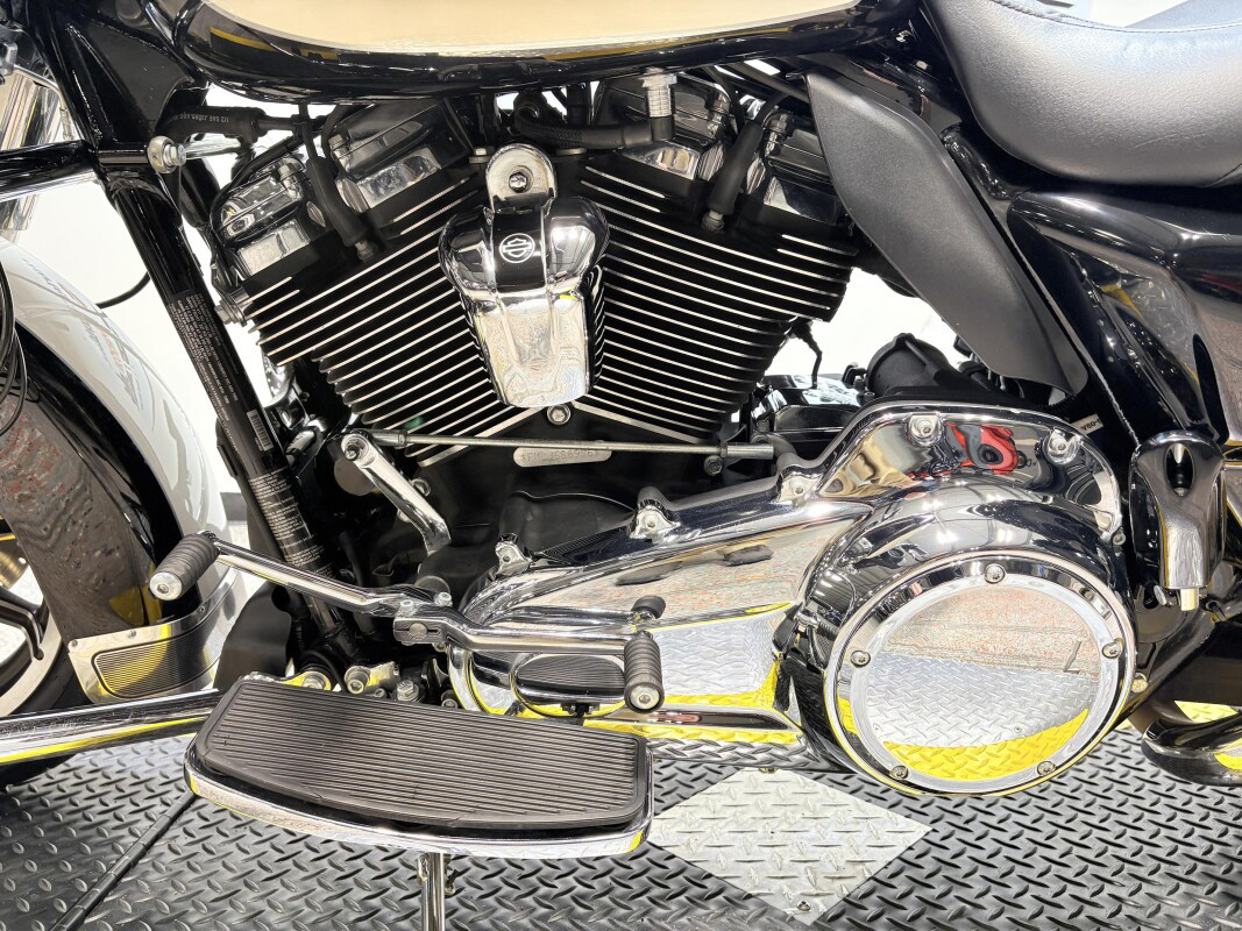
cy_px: 466
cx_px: 621
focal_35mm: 26
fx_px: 933
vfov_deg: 53.1
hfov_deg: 67.3
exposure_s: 1/60
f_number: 1.6
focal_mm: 5.96
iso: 100
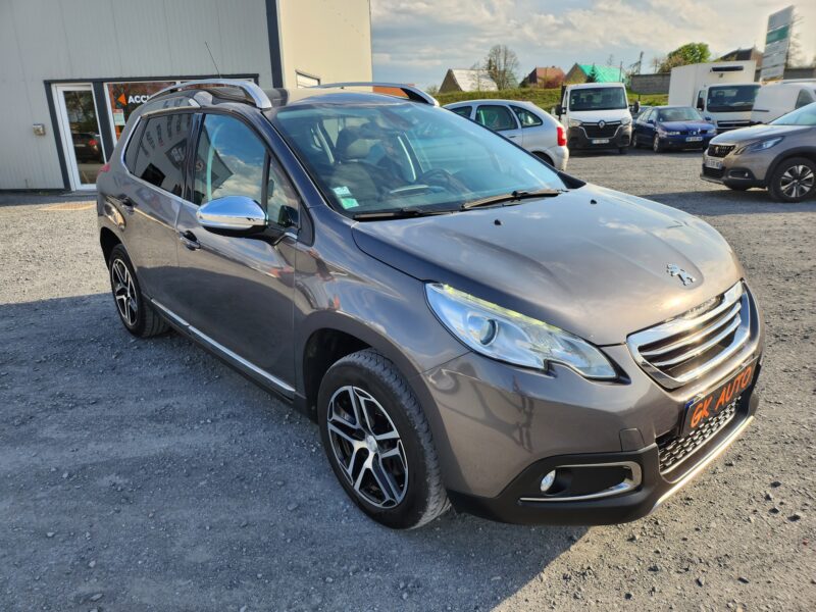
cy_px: 306
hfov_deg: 71.6
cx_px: 408
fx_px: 566
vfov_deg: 56.8
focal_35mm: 24
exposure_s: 1/1659
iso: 50
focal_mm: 5
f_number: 1.8
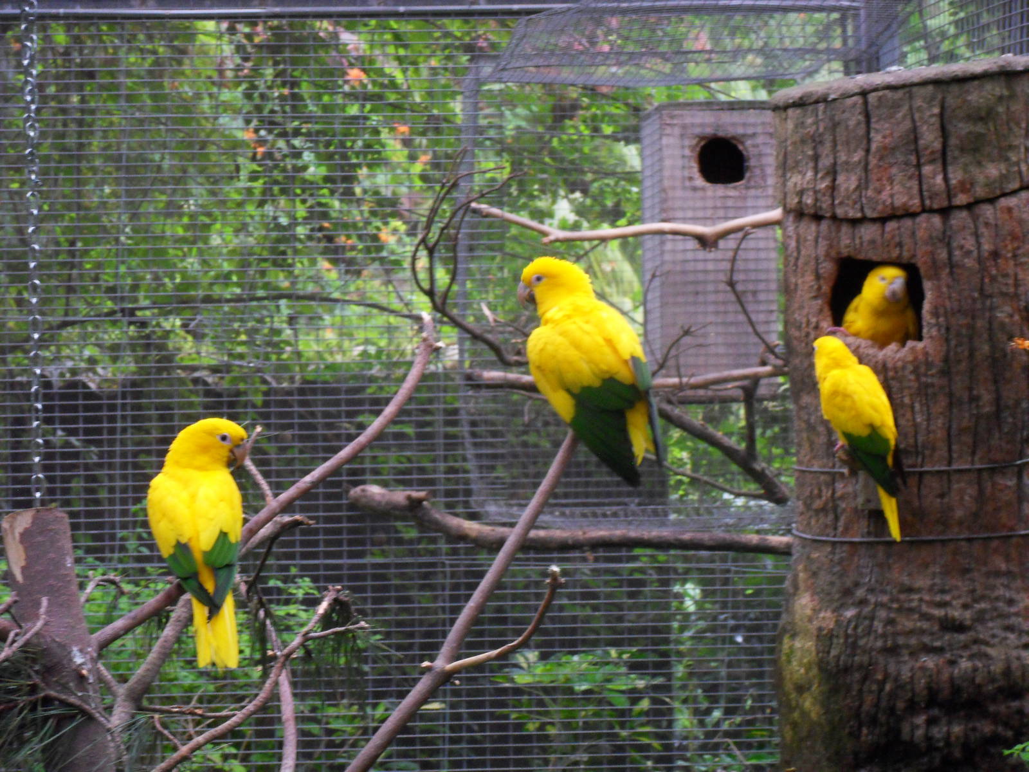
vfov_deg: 11.4
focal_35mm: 130
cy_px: 386
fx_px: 3864
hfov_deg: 15.2
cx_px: 514
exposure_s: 1/20
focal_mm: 22.8
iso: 400
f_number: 5.8
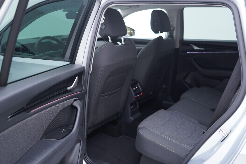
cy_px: 82
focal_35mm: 36
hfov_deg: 53.1
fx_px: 246
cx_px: 123
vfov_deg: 36.9
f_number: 2.8
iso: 250
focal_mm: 24
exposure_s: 1/40
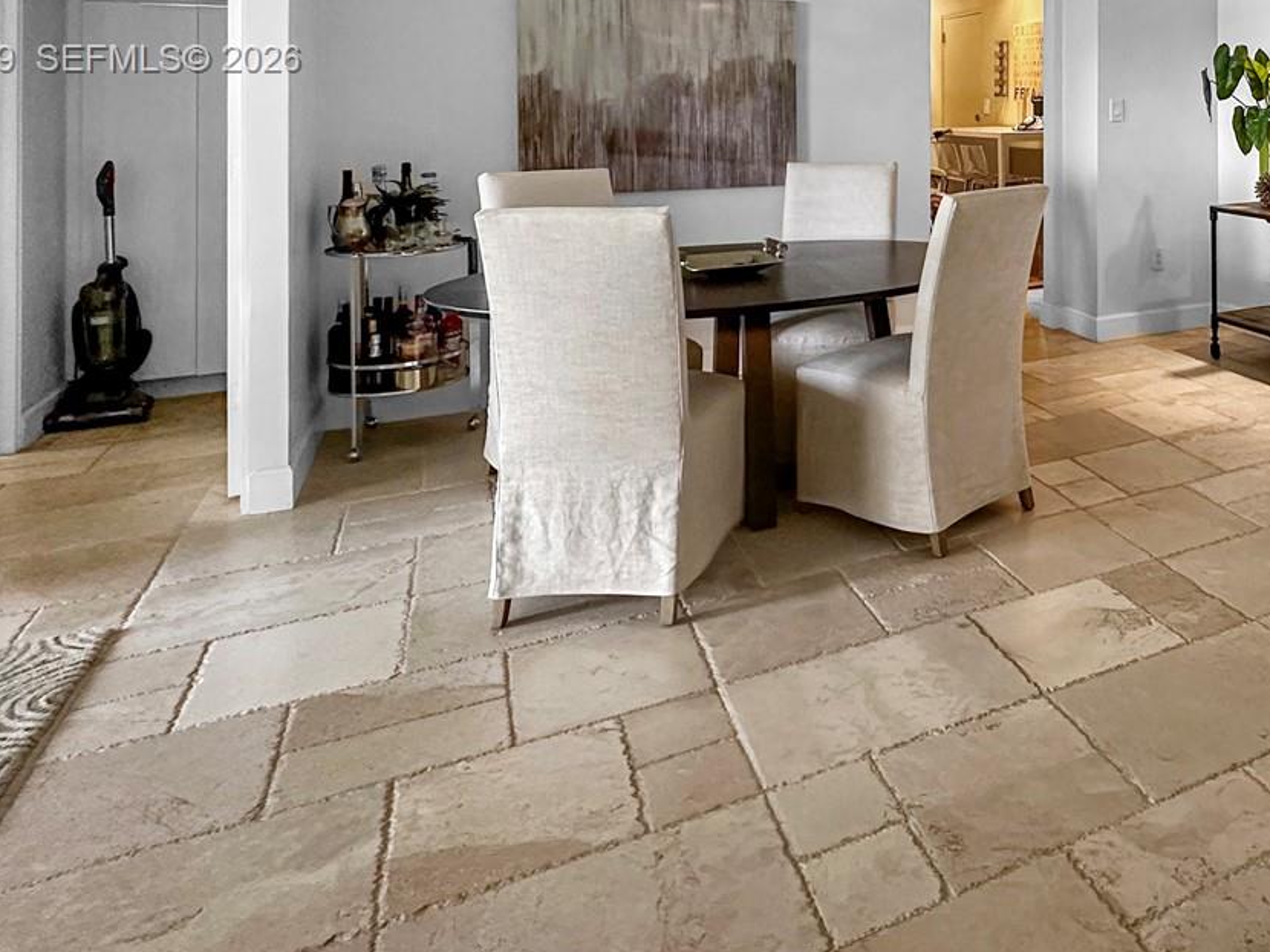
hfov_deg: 59.3
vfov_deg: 45.5
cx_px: 1048
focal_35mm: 27
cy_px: 61
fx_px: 990
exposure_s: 1/60
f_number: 2.2
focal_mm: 2.22
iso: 400
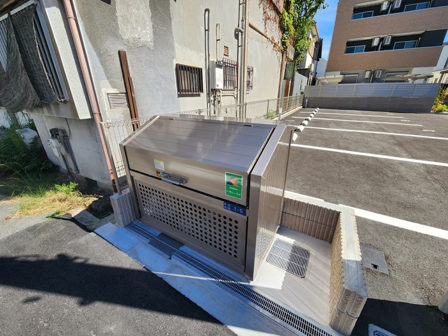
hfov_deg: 106.2
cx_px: 224
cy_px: 168
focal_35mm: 13
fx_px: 168
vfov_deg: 89.9
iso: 50
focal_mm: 2.2
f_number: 2.2
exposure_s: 1/1445
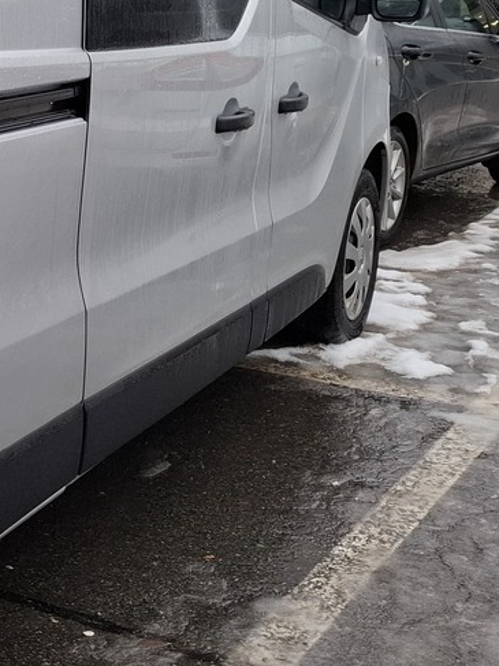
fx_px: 1308
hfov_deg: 18.3
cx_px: -320
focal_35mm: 68
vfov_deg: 28.3
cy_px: 191
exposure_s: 1/100
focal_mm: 5.54
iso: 125
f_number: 1.8
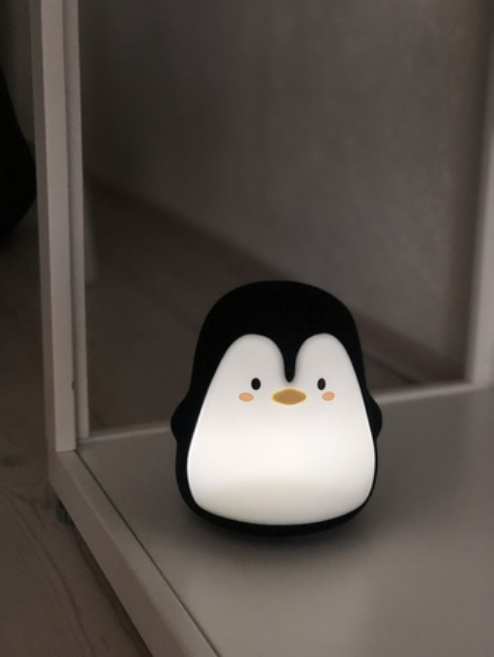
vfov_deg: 33.8
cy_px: 328
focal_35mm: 57
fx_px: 1084
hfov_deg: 25.7
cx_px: 247
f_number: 2.8
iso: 200
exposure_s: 1/30
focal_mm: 6.6
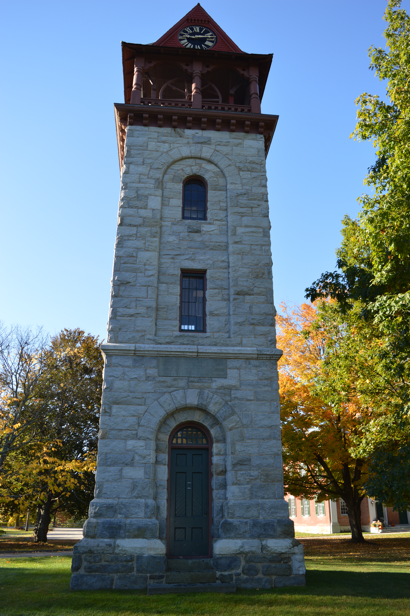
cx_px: 205
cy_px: 308
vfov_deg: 67.4
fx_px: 462
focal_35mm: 27
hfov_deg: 47.8
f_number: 5
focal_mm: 18
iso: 100
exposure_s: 1/200
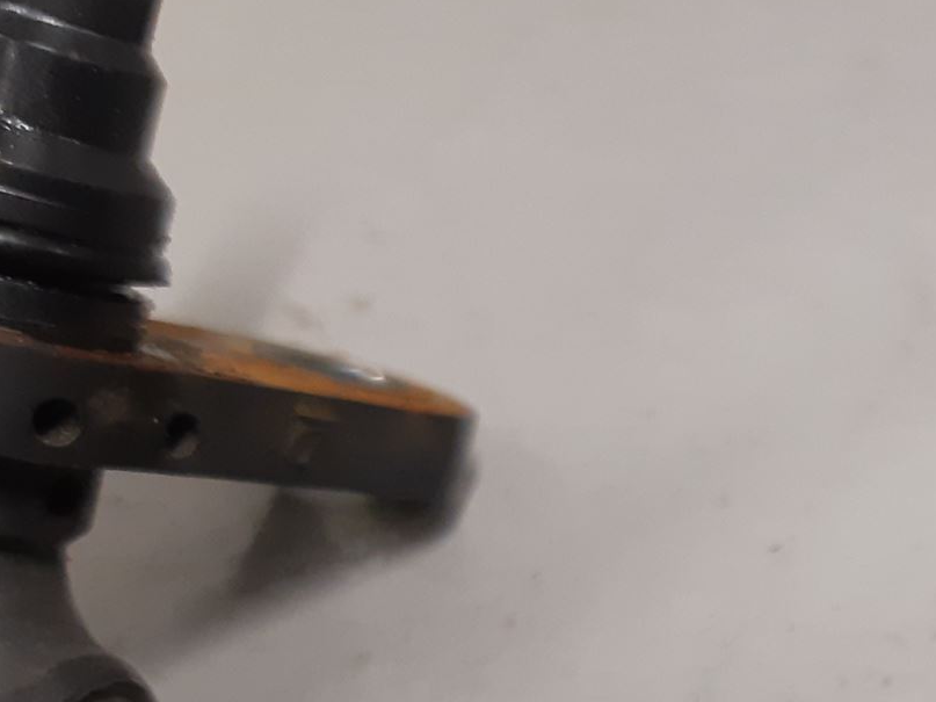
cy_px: 804
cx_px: 1073
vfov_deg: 21.0
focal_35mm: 66
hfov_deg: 26.6
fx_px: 1784
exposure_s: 1/50
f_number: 1.7
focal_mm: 3.93
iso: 160
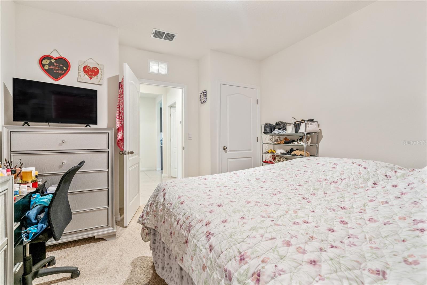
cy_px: 142
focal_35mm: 16
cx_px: 214
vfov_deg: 73.7
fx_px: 190
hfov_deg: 96.7
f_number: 8
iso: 400
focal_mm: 16
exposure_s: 1.6
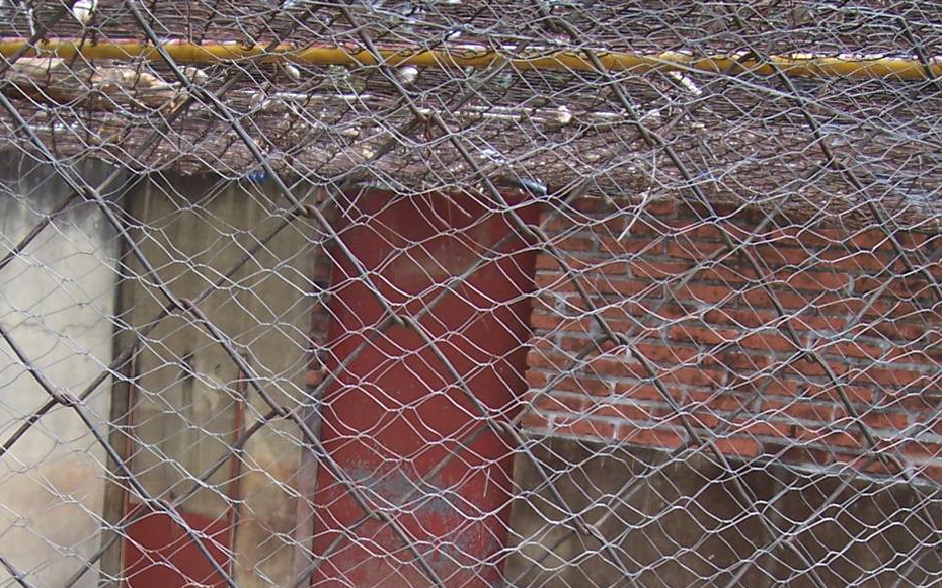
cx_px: 337
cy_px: 631
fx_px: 1592
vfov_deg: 20.1
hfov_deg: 32.8
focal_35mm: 62
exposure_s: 1/250
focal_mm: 5.6
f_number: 2.7
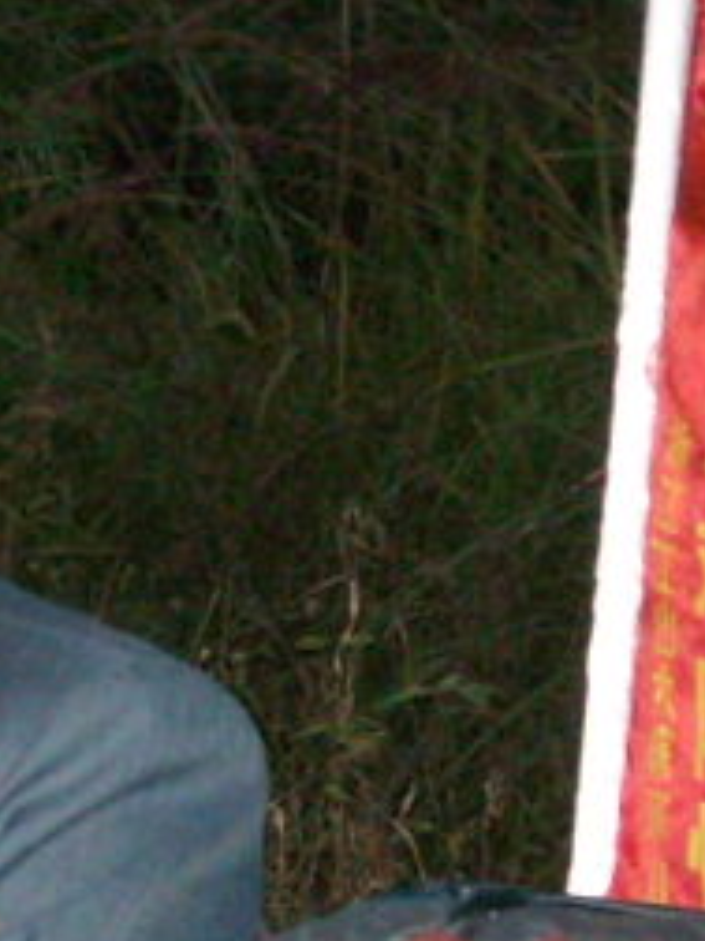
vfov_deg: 13.8
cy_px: 833
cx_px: 56
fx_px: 3856
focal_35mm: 142
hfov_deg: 10.4
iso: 644
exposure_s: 1/60
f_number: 2.8
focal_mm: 5.7
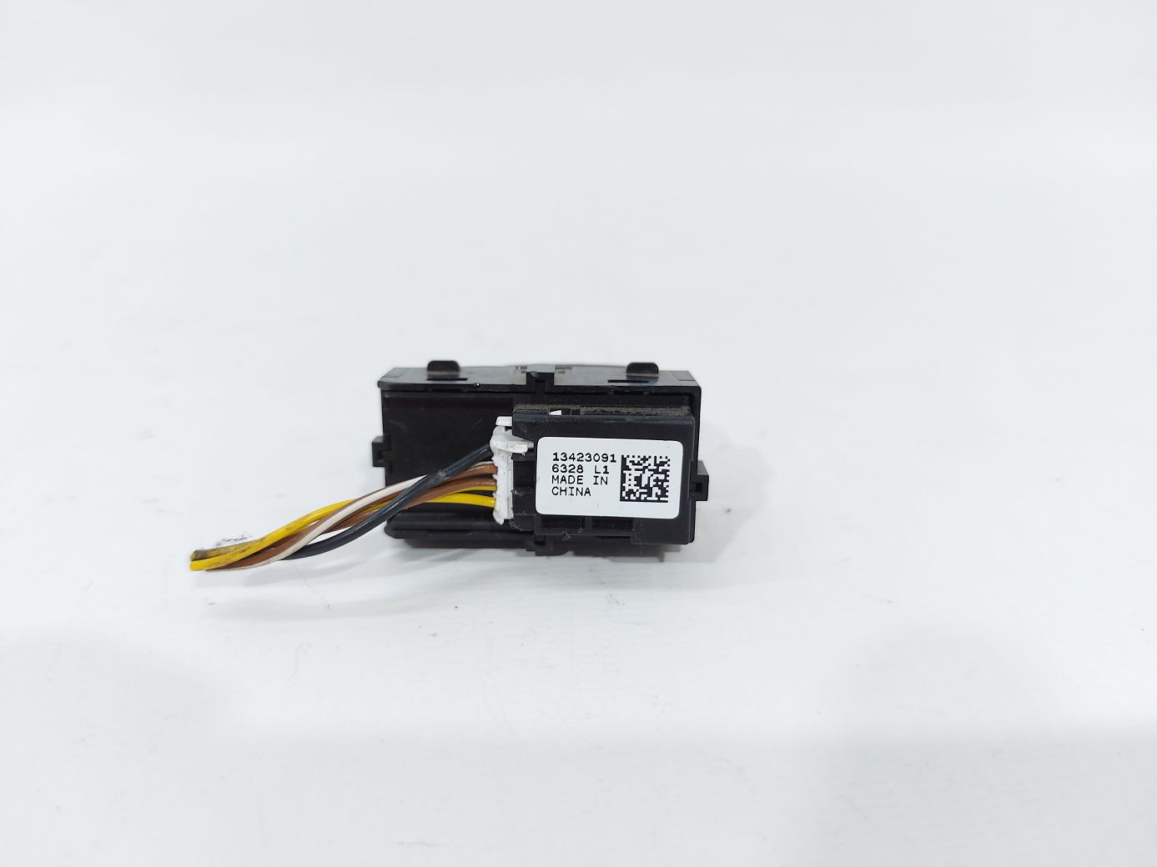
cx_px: 578
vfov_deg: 56.8
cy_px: 434
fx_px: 802
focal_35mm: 24
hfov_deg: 71.6
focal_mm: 5.23
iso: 64
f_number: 1.8
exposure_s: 1/50
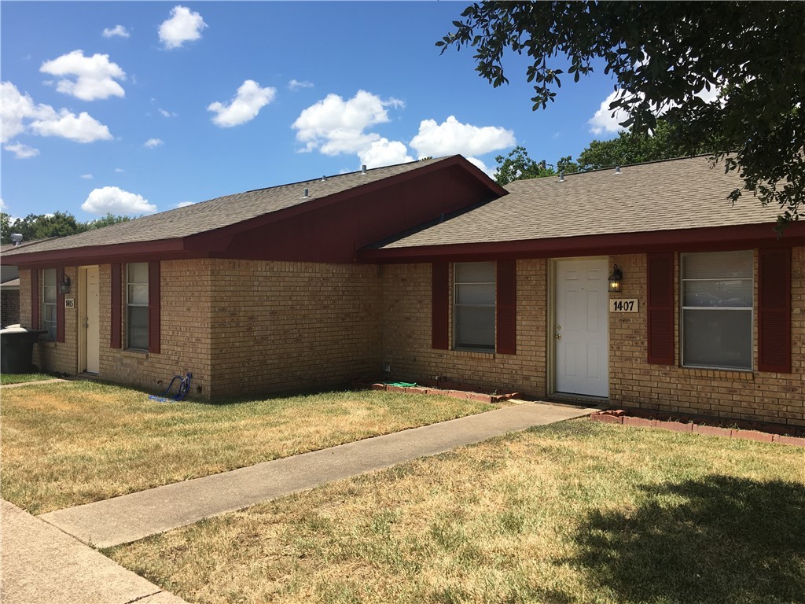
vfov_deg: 48.2
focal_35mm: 29
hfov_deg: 61.7
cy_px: 302
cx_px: 402
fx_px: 674
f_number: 2.2
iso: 25
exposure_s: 1/1374
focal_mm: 4.15
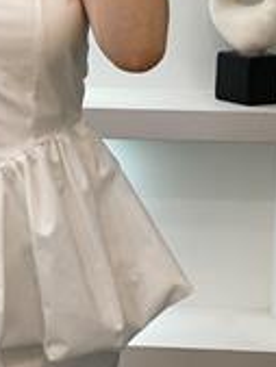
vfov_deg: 15.2
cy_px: 3
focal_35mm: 127
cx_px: -39
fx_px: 1348
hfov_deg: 11.5
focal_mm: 6
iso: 80
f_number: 2
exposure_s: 1/100
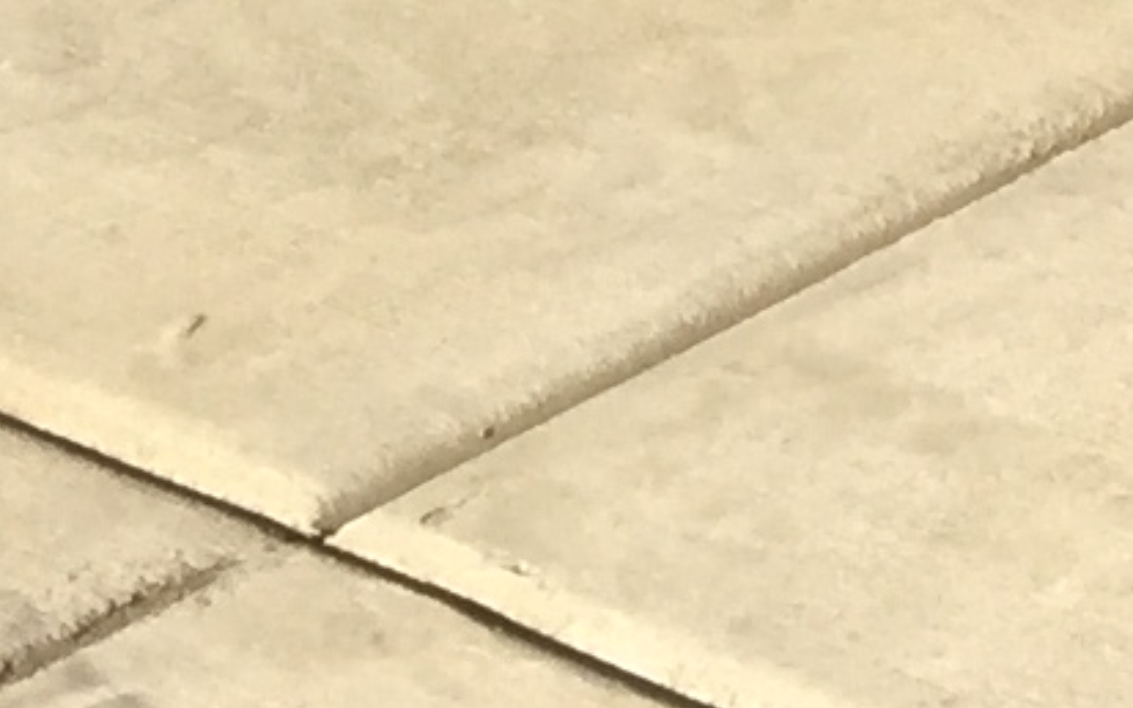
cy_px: -2127
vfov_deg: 4.9
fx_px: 7502
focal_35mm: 243
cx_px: 3476
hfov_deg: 7.5
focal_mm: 4.15
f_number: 2.2
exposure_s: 1/1464
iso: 32
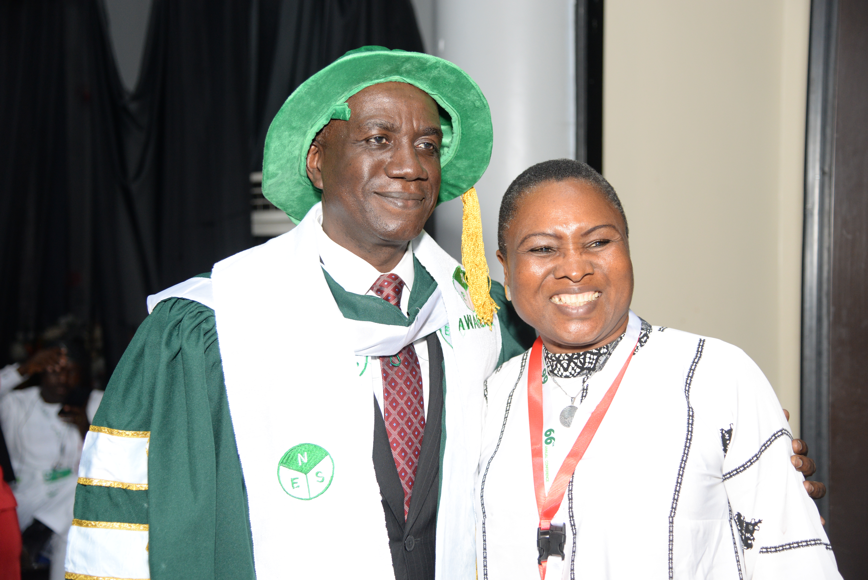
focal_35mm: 50
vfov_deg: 27.0
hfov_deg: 39.6
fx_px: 1206
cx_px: 434
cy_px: 290
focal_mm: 50
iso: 1000
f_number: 4
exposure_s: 1/160
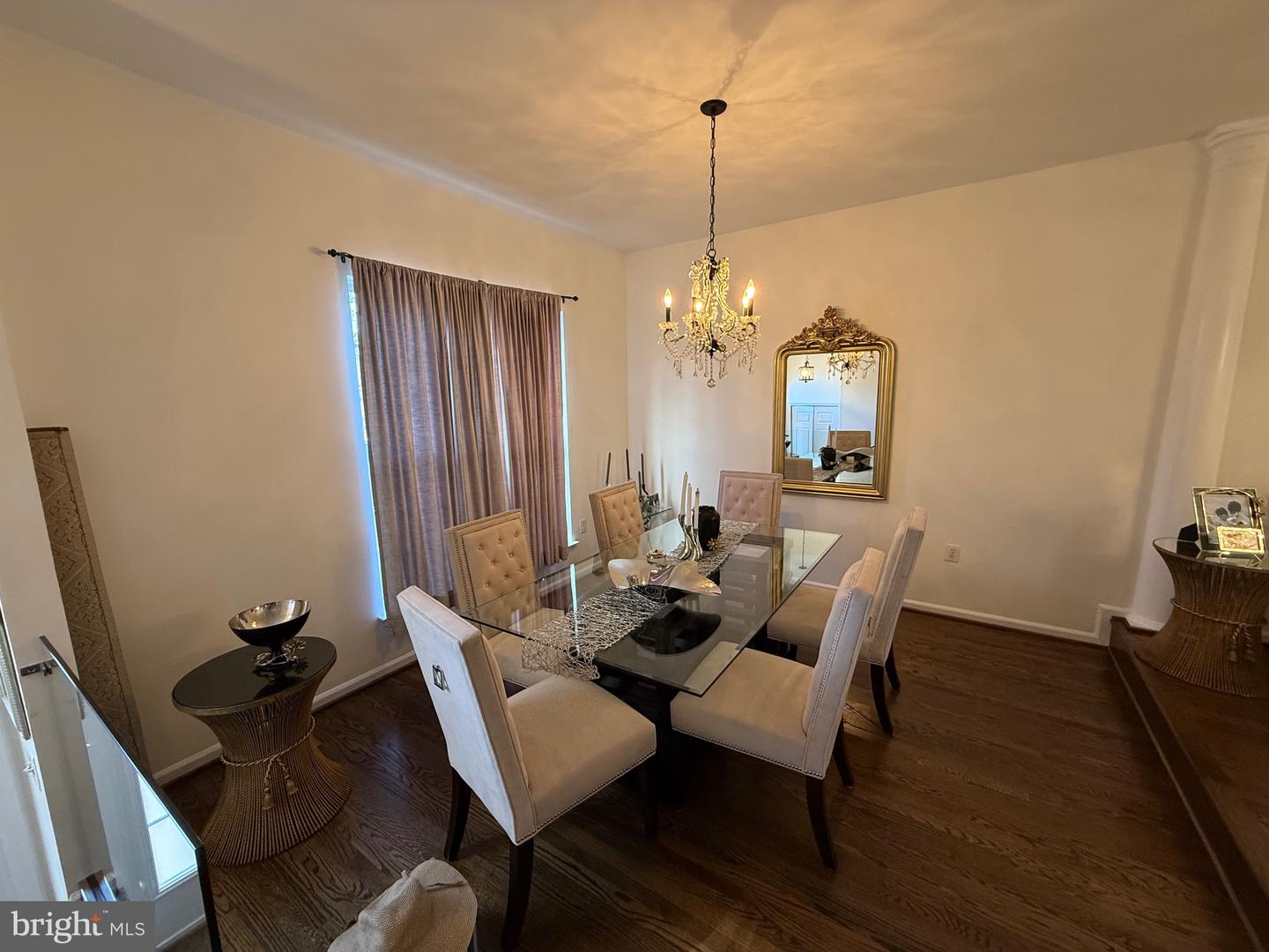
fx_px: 513
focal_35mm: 14
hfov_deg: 102.1
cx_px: 634
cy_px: 476
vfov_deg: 85.7
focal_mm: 2.22
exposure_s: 1/60
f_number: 2.2
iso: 250
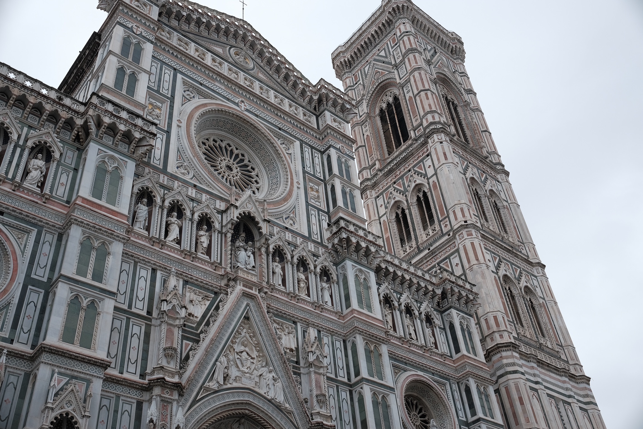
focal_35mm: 35
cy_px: 214
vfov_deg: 37.9
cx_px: 322
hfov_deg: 54.4
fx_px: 625
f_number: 5.6
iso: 200
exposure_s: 1/180
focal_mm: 23
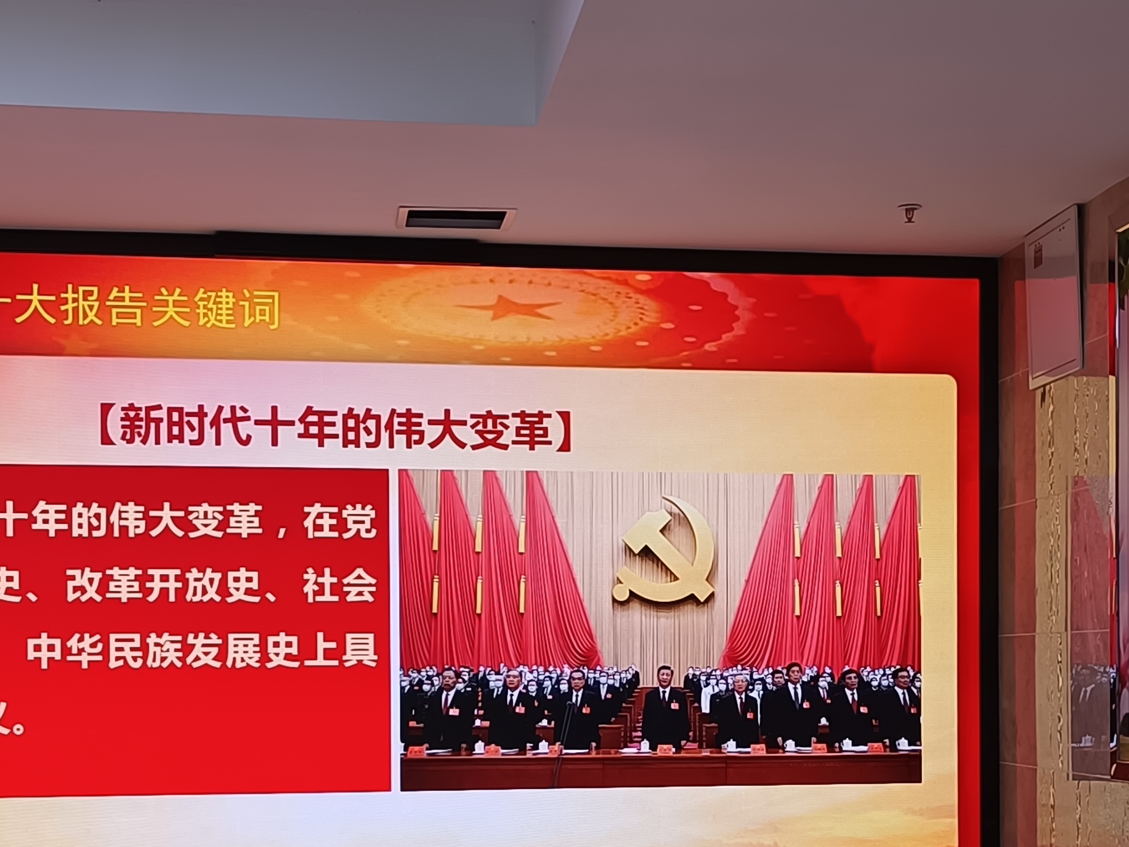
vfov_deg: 21.9
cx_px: 735
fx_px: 2153
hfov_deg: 29.2
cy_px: 698
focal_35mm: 66
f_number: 1.9
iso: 230
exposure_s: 1/100
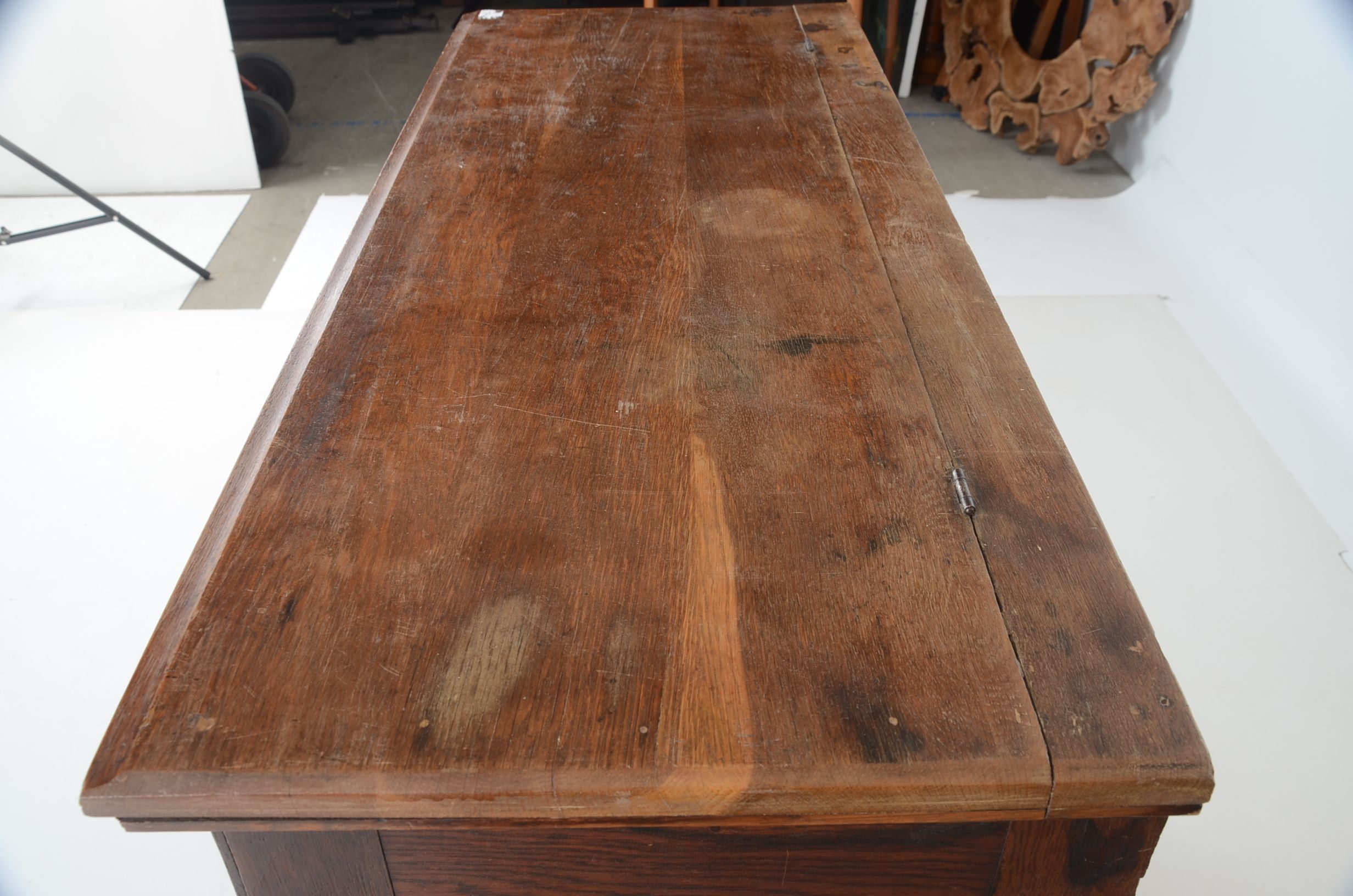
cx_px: 676
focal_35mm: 32
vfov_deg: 41.5
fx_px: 1181
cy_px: 448
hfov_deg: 59.6
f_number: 8
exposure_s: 1/60
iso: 200
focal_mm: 21
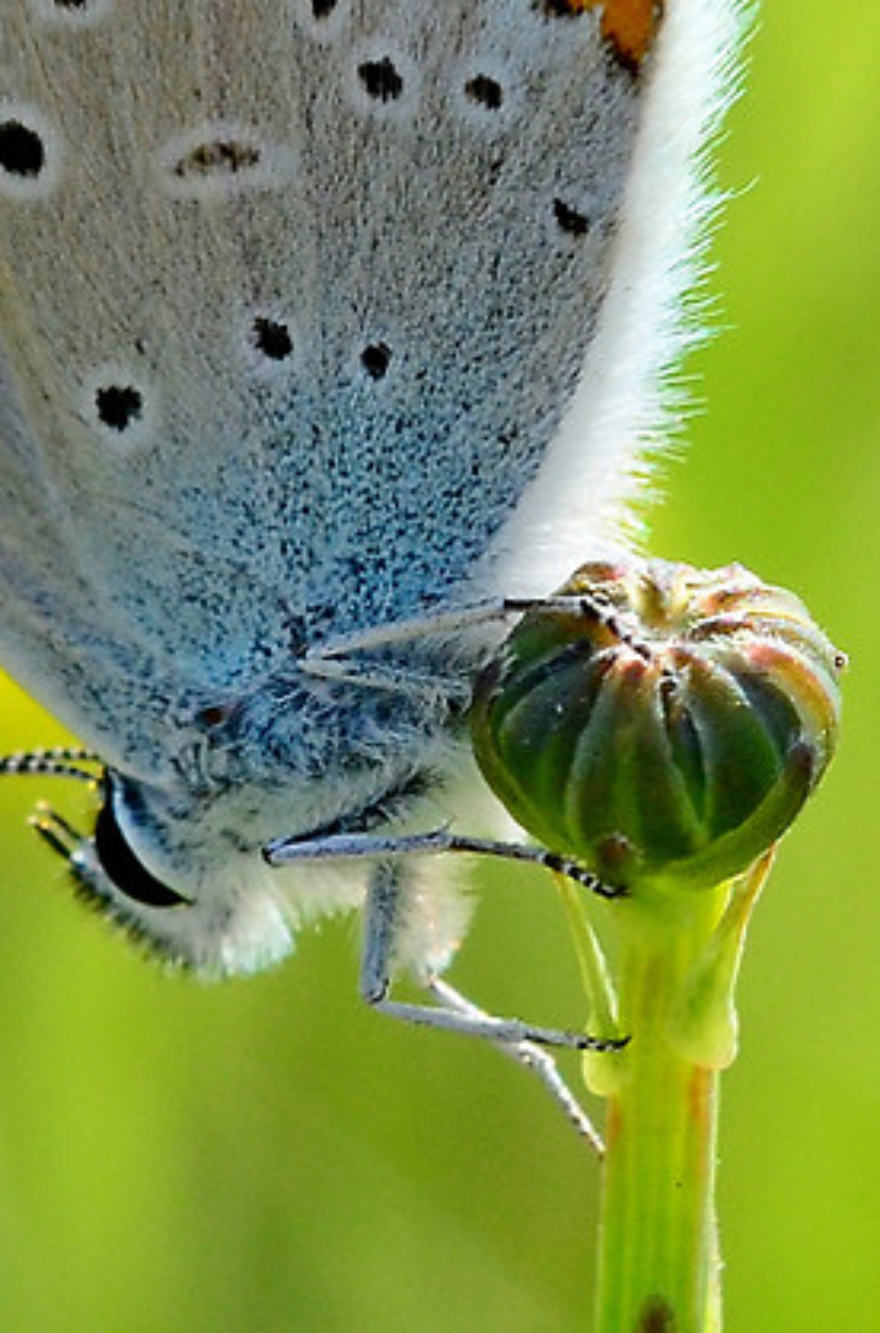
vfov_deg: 4.6
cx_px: -16
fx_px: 16699
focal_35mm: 452
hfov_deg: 3.0
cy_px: 708
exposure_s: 1/250
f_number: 16
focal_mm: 105
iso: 720
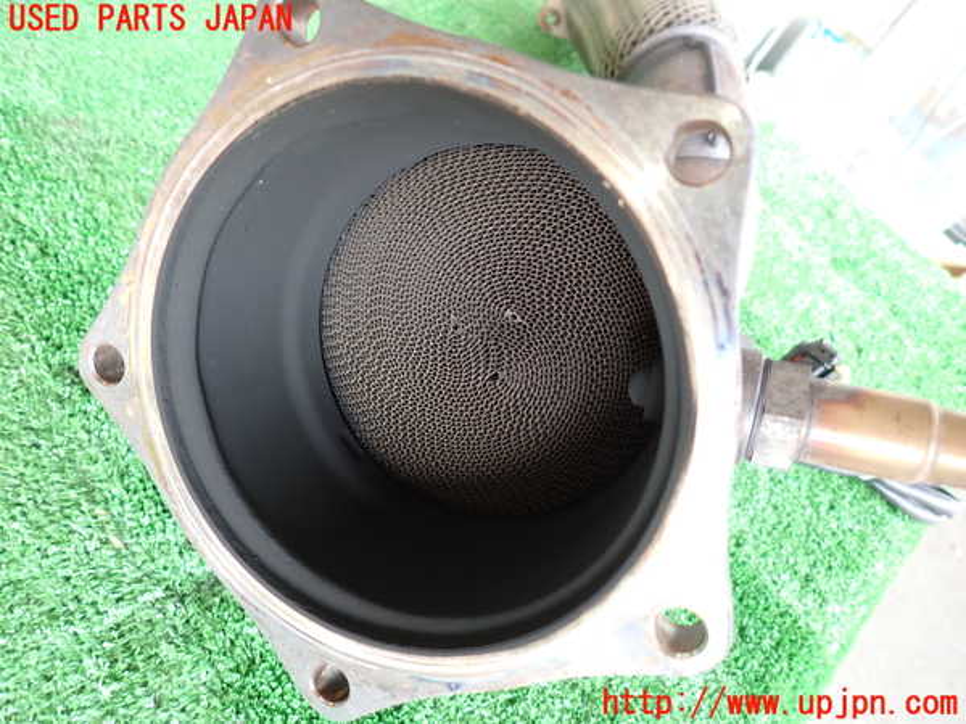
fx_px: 698
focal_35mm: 25
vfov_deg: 54.9
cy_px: 362
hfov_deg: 69.4
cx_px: 483
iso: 160
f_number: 2
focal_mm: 4.5
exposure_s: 1/60
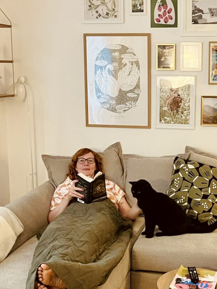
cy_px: 148
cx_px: 94
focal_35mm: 33
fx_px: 276
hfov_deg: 42.8
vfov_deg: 55.4
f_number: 1.6
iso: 500
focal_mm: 5.1
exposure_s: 1/25
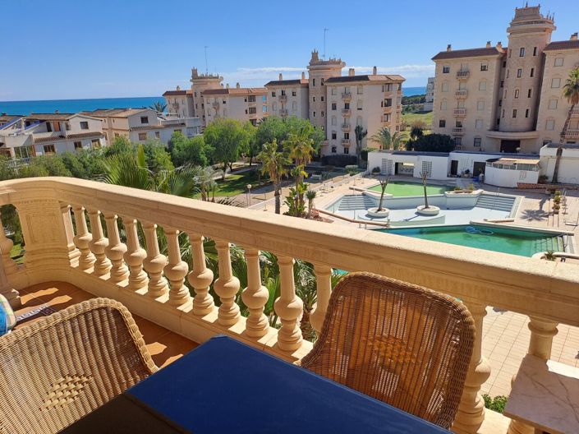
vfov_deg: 54.8
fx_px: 418
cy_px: 217
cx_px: 290
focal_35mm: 25
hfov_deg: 69.4
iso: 32
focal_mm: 4.65
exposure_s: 1/2141
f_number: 1.8
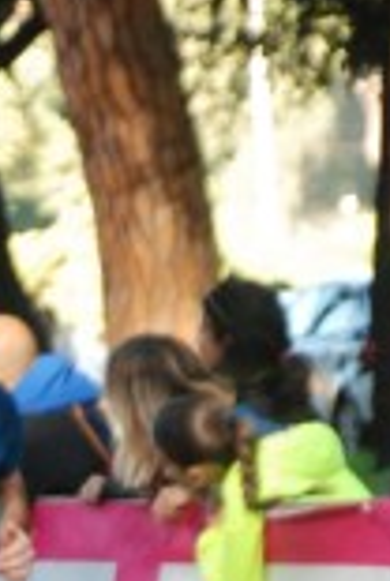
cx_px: -148
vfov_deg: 4.7
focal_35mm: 436
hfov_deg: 3.2
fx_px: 7052
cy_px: 1098
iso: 1000
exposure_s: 1/200
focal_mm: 75
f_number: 5.6
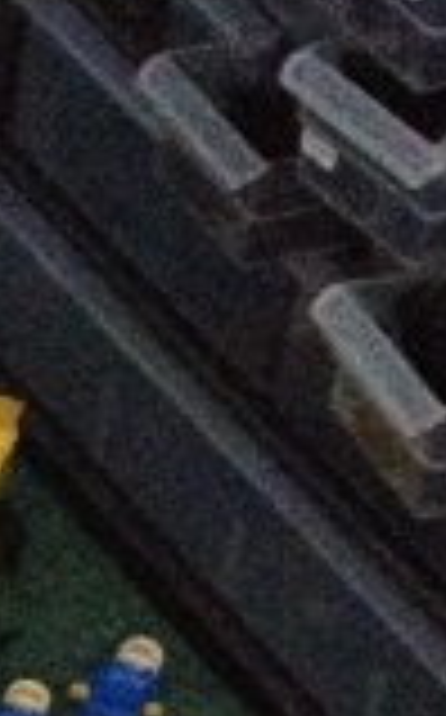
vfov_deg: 9.1
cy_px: 723
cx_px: -608
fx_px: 4466
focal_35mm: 229
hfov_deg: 5.5
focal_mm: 4.28
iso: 800
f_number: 2.4
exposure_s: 1/15
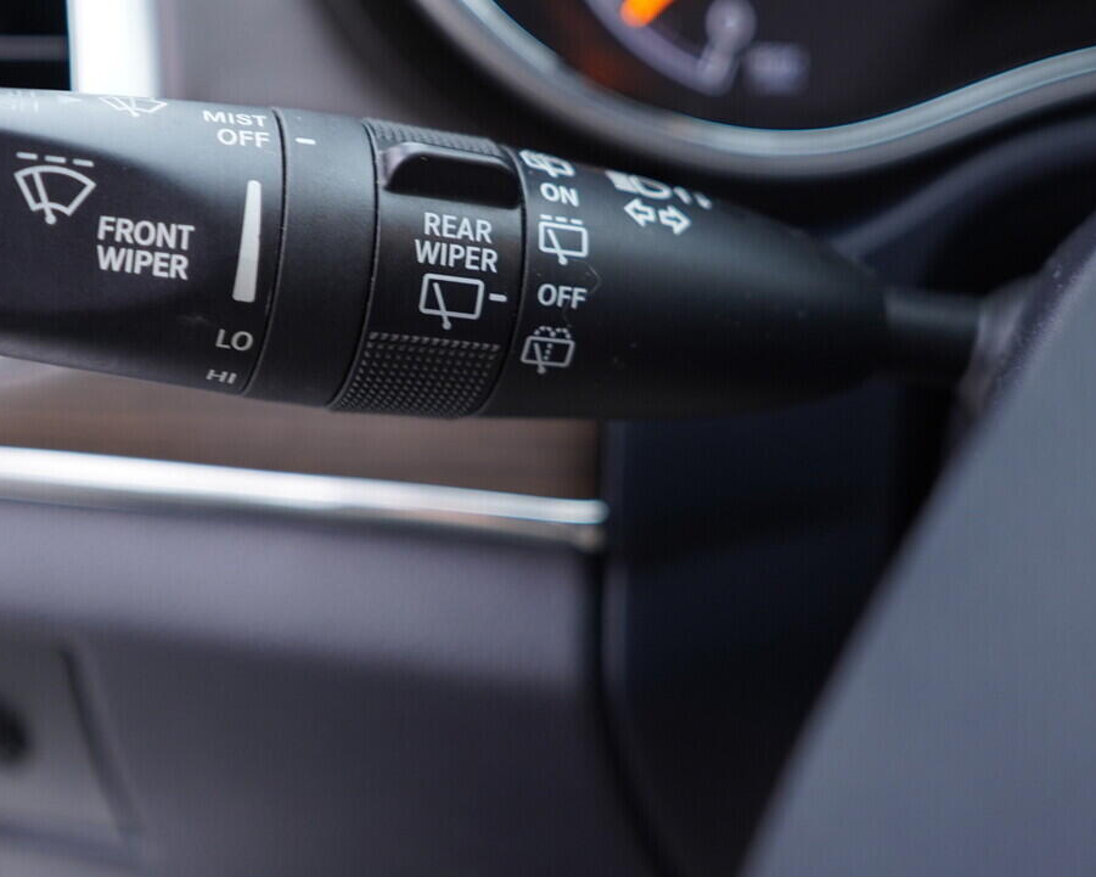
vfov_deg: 28.0
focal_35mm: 54
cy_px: 341
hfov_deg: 34.6
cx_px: 439
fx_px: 1752
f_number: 2.8
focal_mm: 24
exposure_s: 1/40
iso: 250
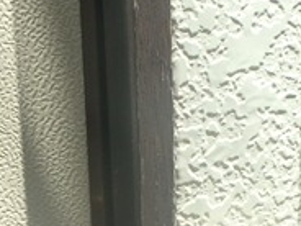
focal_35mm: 73
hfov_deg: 26.6
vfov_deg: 18.2
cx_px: 183
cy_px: 329
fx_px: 635
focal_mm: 3.7
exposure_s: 1/800
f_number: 3.5
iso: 125
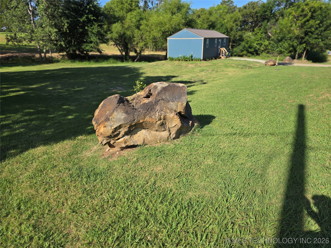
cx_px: 166
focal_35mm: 23
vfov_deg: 58.9
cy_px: 124
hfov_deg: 73.9
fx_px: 220
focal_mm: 6.3
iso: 12
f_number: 1.7
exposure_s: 1/720
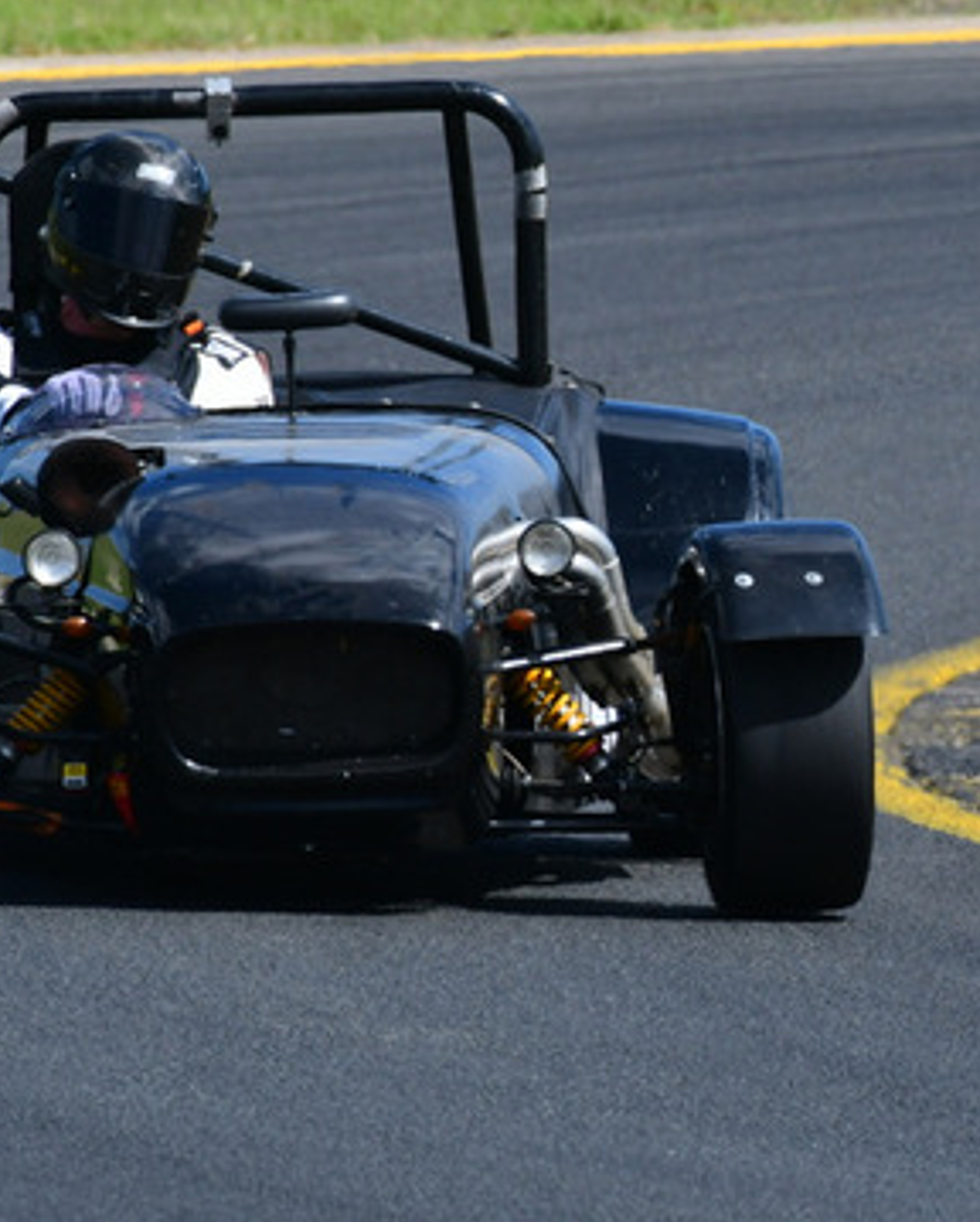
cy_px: 419
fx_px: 56716
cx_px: 1014
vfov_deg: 1.2
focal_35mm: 1567
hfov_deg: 1.0
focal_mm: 500
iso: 320
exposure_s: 1/640
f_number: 10
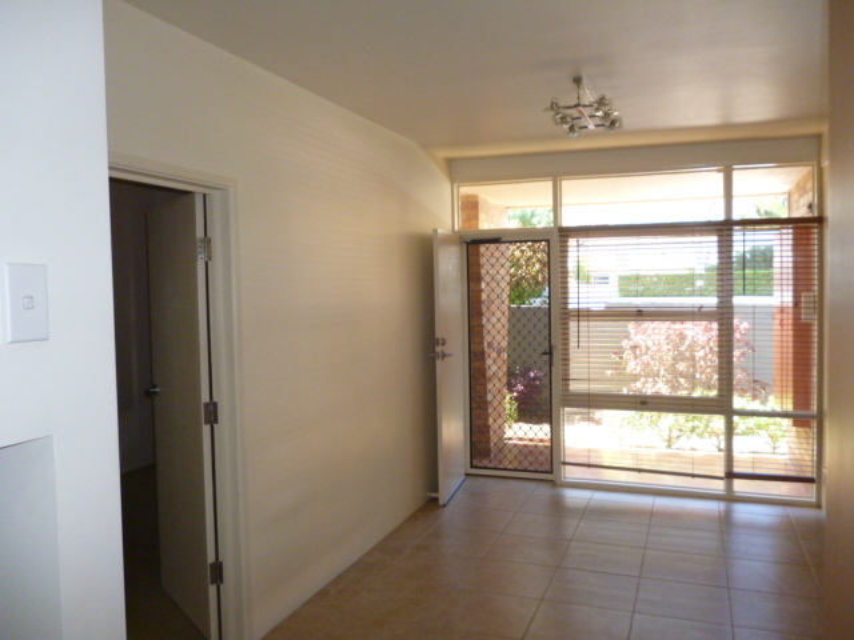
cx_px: 427
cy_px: 320
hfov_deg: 63.4
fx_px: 691
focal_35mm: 28
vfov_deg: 49.7
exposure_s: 1/60
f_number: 3.1
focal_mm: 5
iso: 320
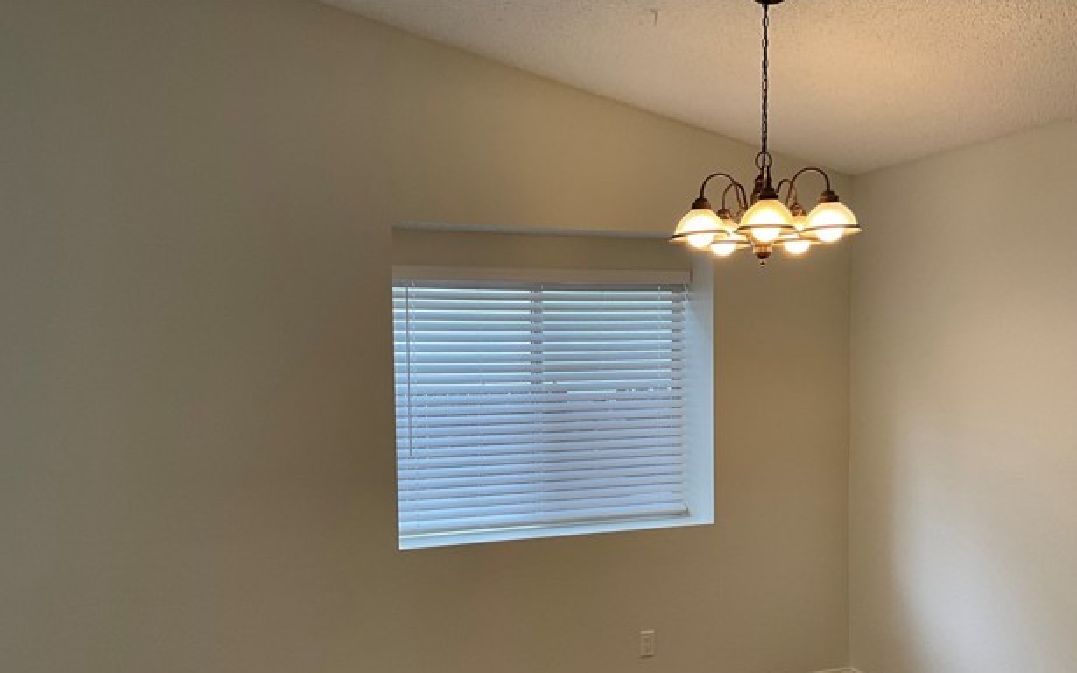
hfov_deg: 59.7
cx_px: 532
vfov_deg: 39.2
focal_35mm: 32
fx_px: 939
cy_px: 417
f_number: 1.8
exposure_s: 1/120
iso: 64
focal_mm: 3
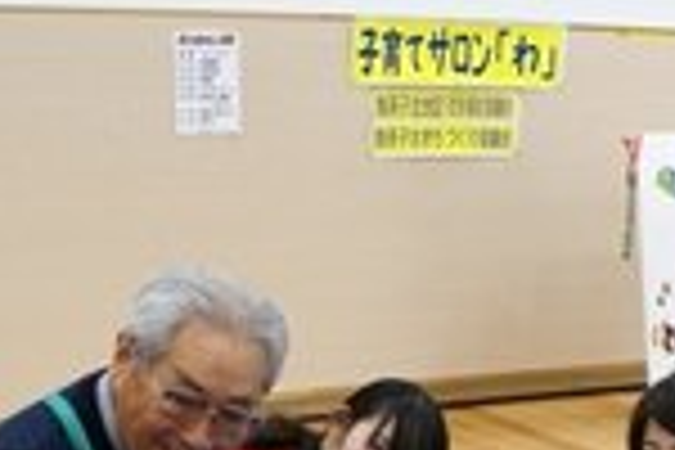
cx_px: 432
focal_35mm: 90
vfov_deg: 14.5
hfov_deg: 22.6
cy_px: 594
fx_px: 1687
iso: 320
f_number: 4
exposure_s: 1/30
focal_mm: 20
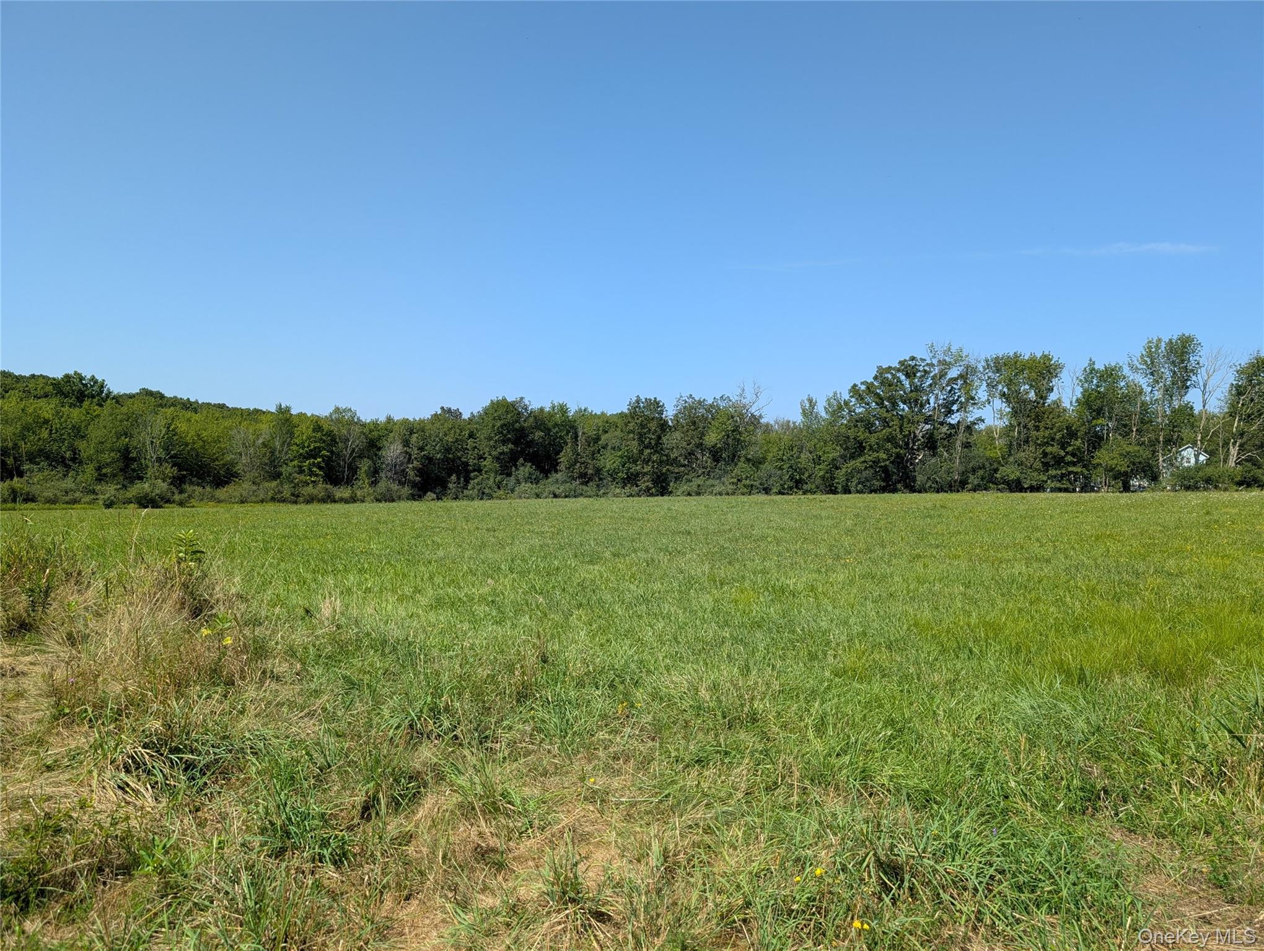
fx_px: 878
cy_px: 476
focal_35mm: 24
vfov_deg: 56.9
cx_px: 632
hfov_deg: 71.5
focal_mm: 6.9
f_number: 1.68
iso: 23
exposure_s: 1/814
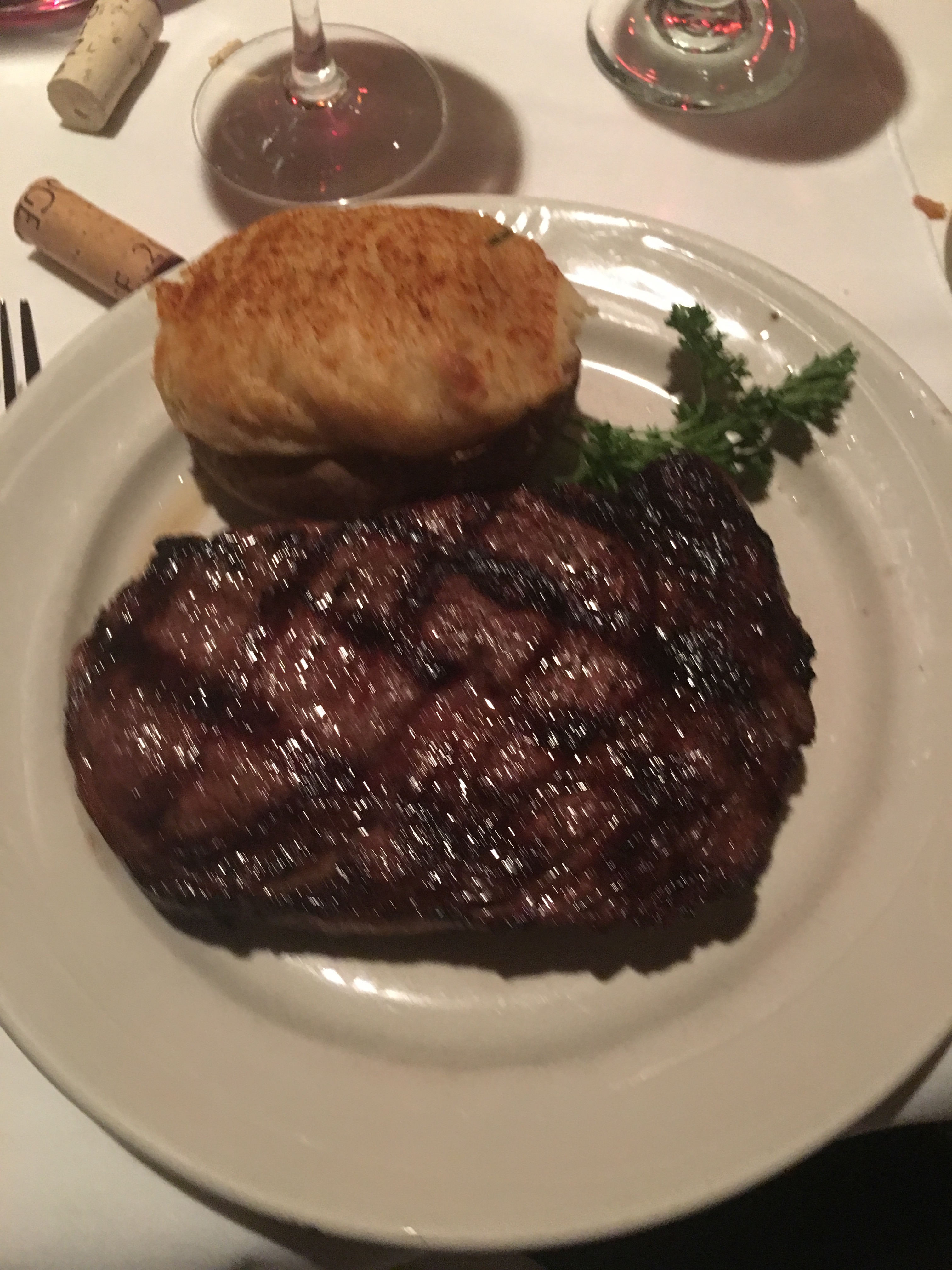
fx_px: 1063
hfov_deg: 48.2
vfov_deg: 61.7
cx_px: 476
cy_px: 635
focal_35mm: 29
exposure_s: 1/4
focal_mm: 4.15
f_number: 2.2
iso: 125
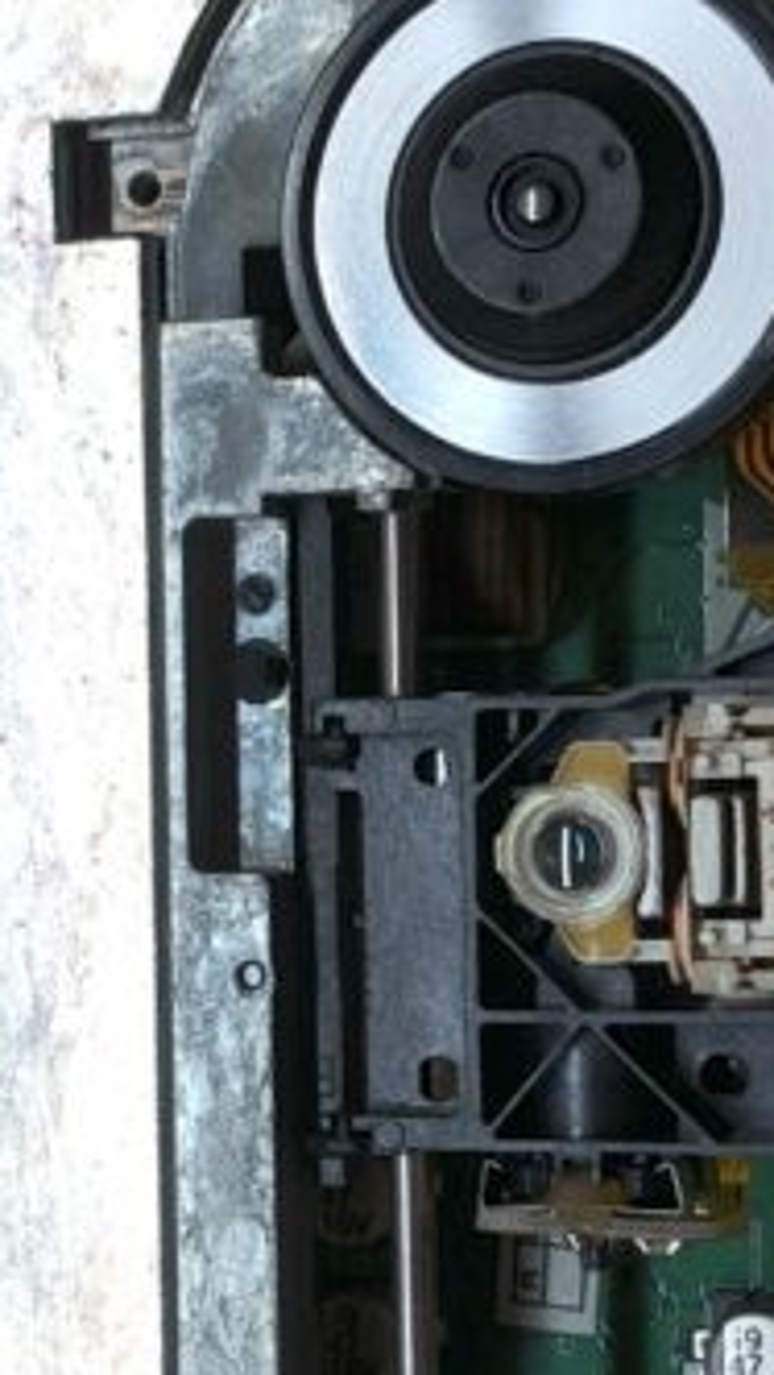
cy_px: 762
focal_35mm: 94
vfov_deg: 22.7
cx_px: 186
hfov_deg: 12.8
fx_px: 3426
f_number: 1.8
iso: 40
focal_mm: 3.99
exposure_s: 1/73
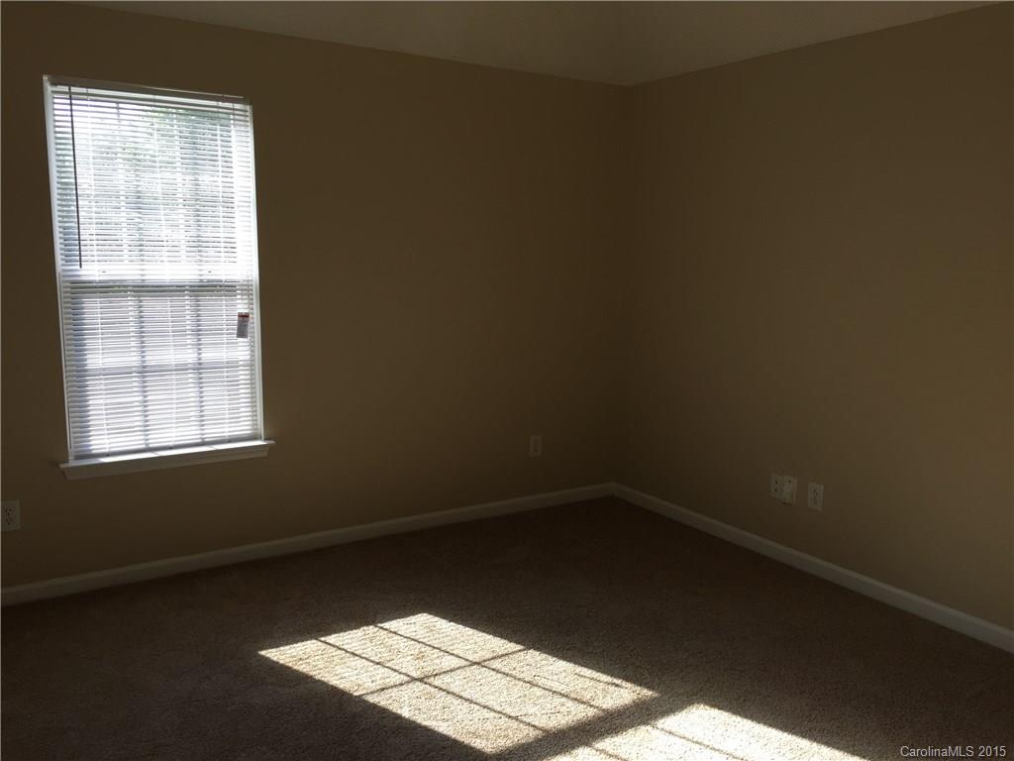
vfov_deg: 48.2
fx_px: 849
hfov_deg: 61.7
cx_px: 507
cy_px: 380
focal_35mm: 29
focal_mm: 4.15
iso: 32
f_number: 2.2
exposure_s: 1/237
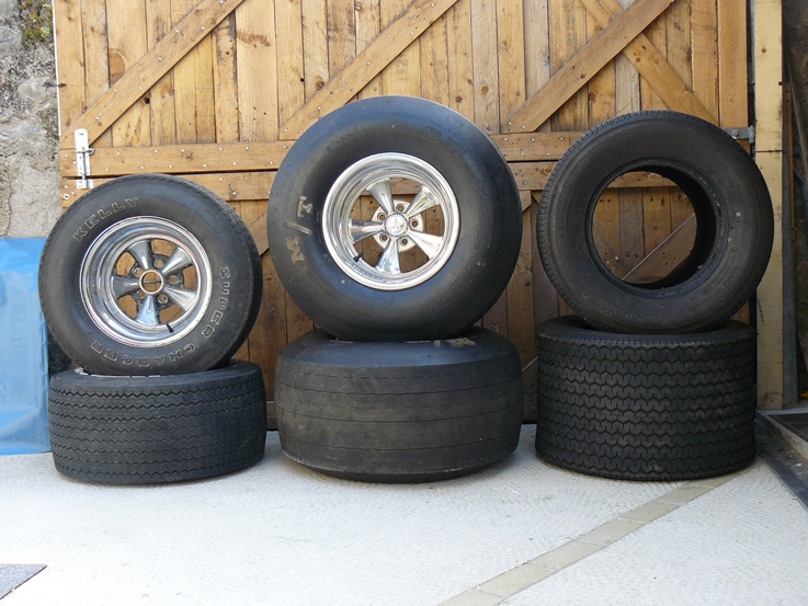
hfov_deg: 45.8
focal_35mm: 41
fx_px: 957
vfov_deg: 35.1
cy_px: 303
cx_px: 404
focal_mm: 6.9
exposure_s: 1/100
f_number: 2.8
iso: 100
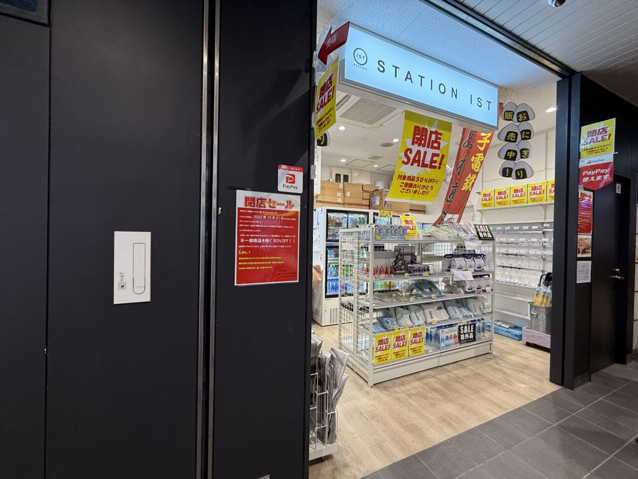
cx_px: 319
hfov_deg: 102.1
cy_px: 240
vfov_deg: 85.7
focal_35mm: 14
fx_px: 258
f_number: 2.2
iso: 160
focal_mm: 2.22
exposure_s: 1/100
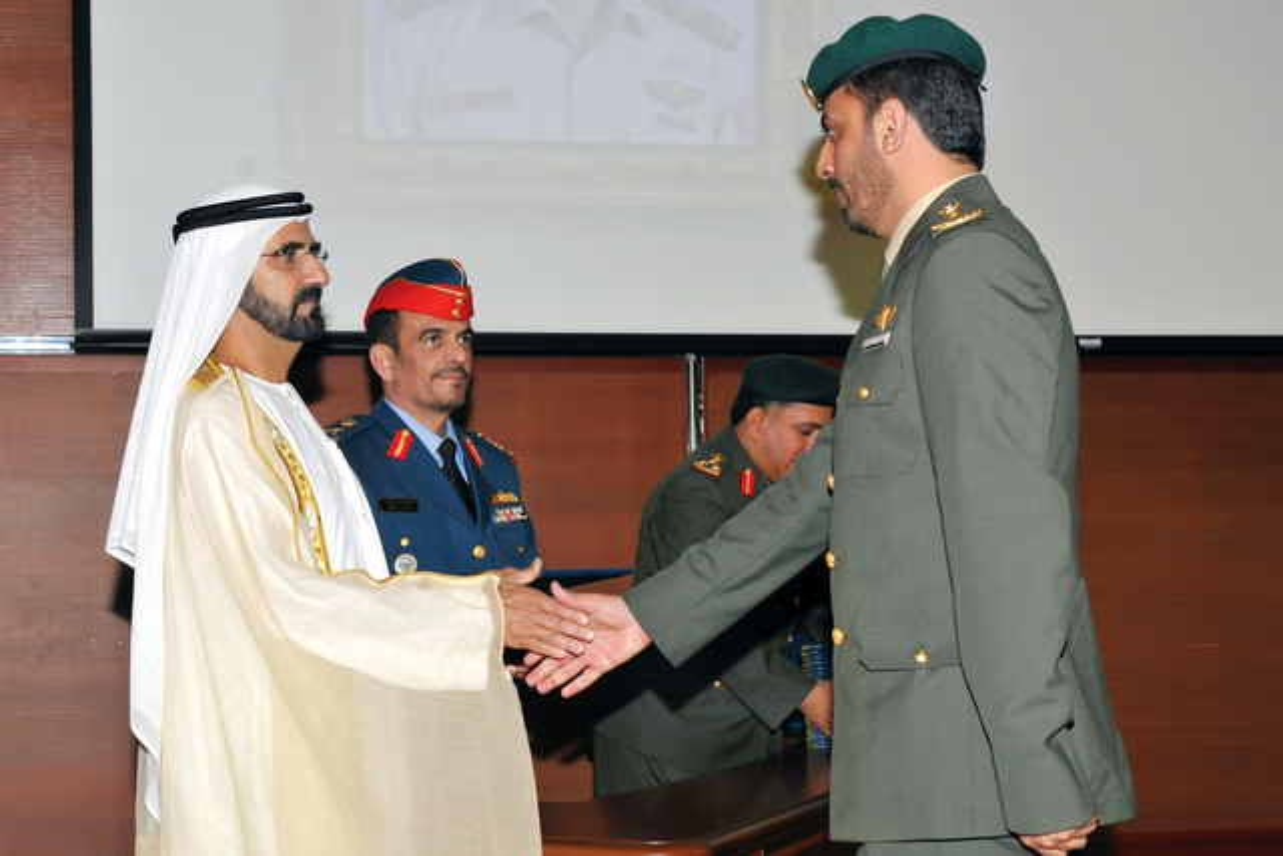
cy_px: 428
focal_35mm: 44
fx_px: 1568
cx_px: 642
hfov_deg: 44.5
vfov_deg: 30.5
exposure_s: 1/200
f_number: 5.6
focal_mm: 44
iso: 640
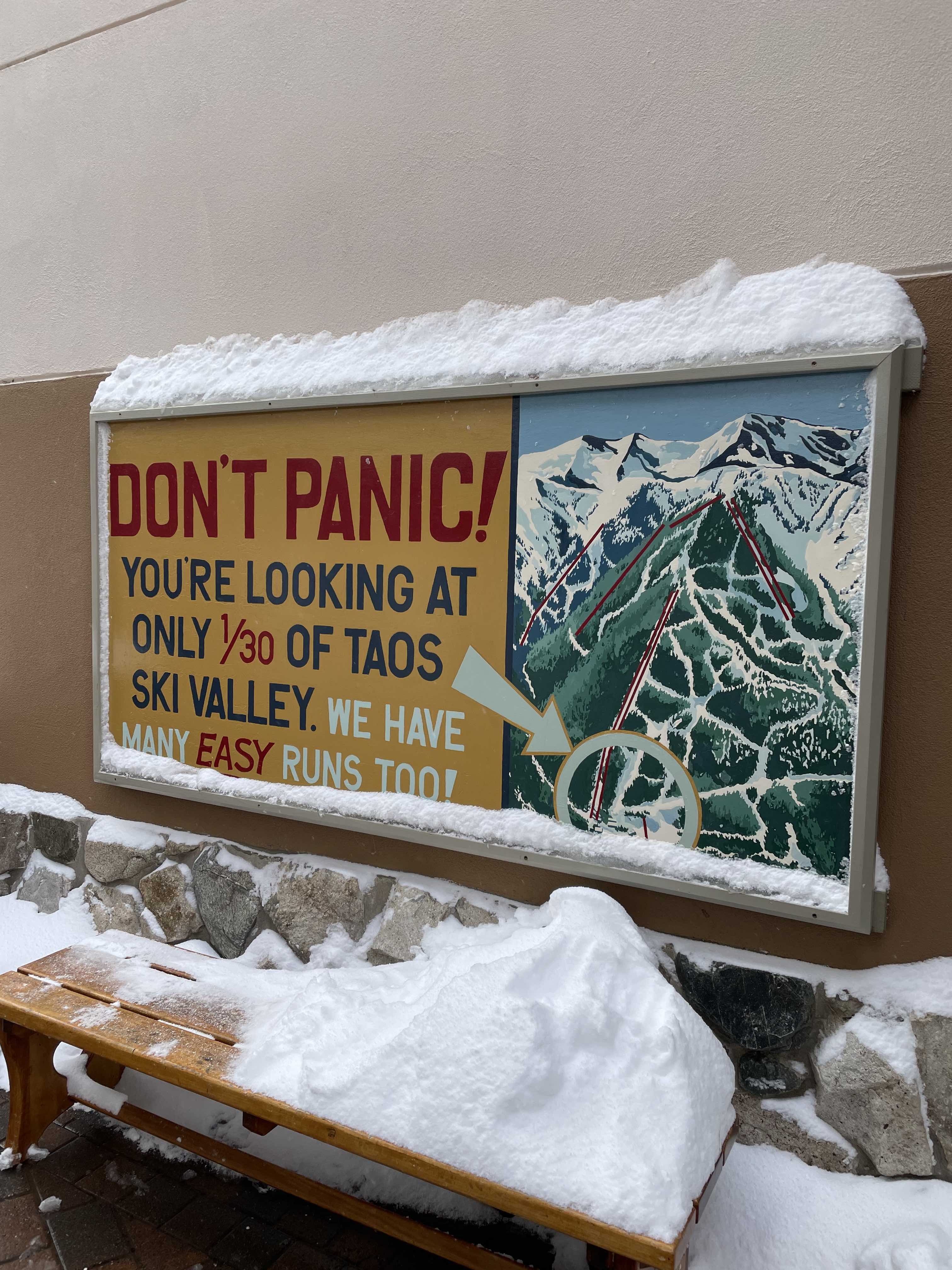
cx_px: 476
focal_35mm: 26
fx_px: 953
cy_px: 635
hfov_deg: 53.1
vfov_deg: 67.3
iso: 32
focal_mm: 4.2
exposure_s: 1/389
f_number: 1.6
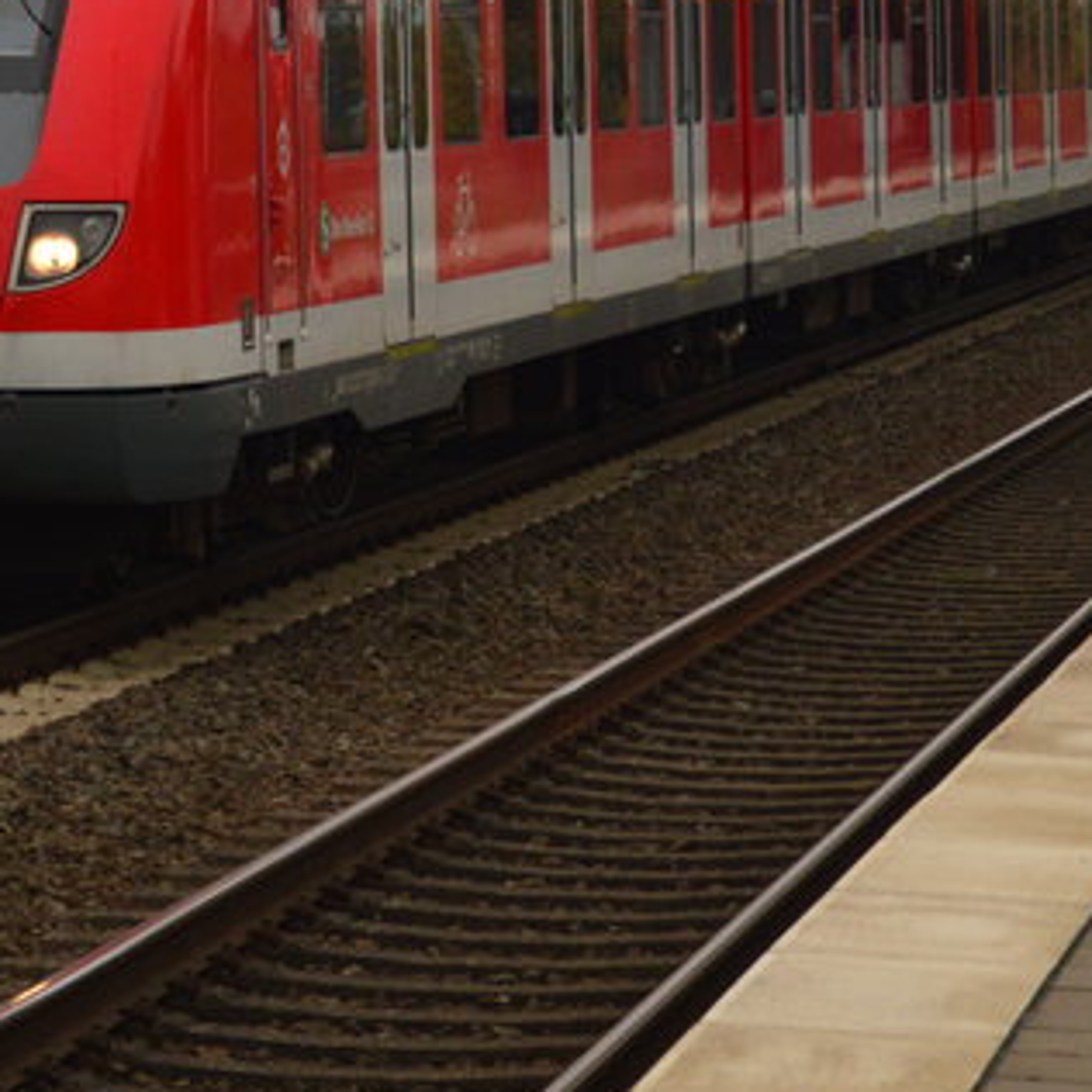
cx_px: 273
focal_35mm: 218
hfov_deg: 8.0
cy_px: 168
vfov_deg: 8.0
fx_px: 7767
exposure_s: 1/640
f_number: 6.3
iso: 400
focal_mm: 45
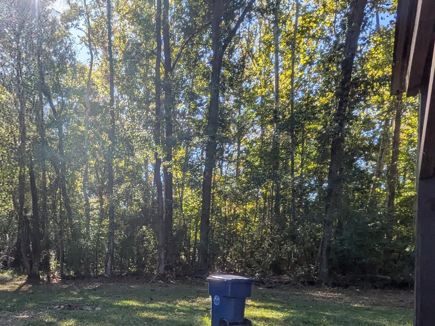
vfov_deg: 40.6
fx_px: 415
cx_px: 86
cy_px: 276
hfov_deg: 51.8
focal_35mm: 33
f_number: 2.2
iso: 48
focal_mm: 1.85
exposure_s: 1/917
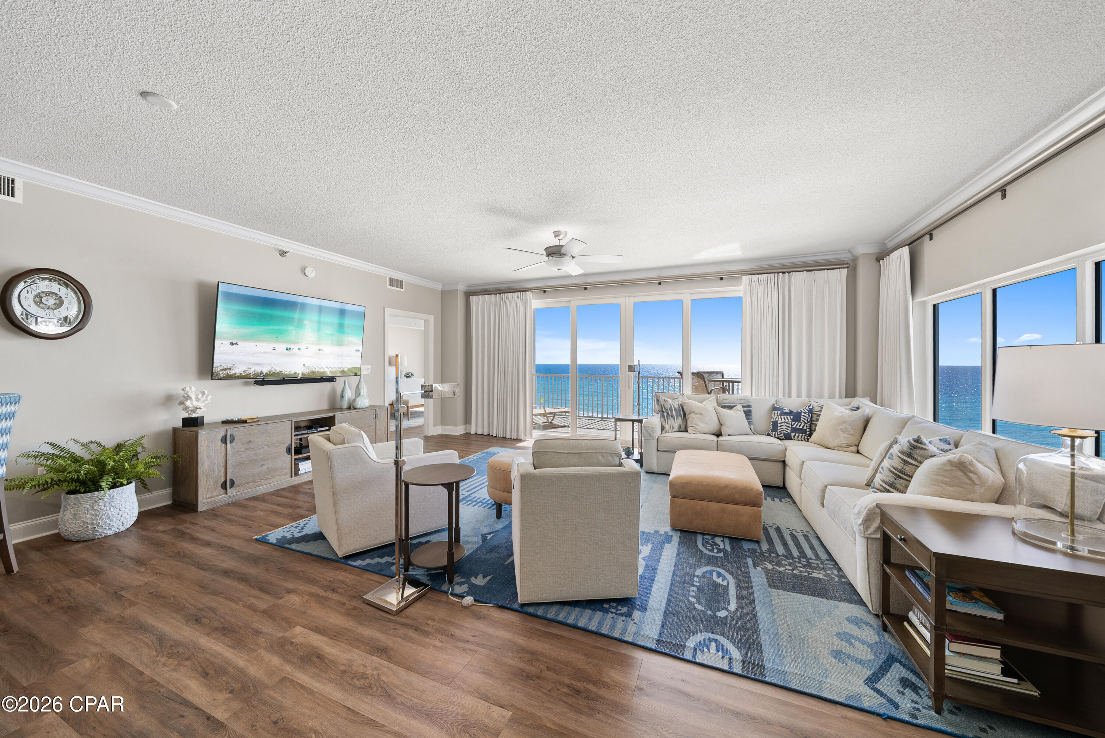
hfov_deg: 112.6
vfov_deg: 90.1
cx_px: 552
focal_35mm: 12
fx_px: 368
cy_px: 369
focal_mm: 12
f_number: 7.1
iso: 125
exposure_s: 1/4
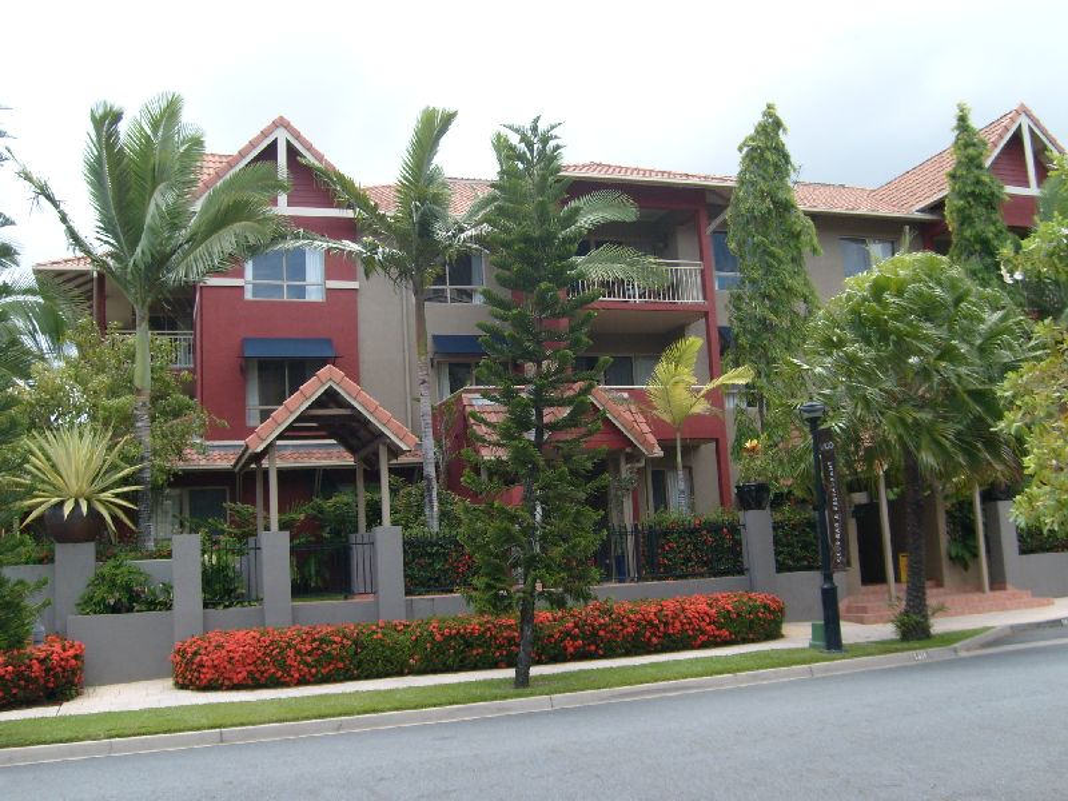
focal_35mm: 35
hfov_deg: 52.6
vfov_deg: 40.7
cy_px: 400
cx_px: 534
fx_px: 1080
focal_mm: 5.8
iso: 80
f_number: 7.1
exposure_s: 1/90
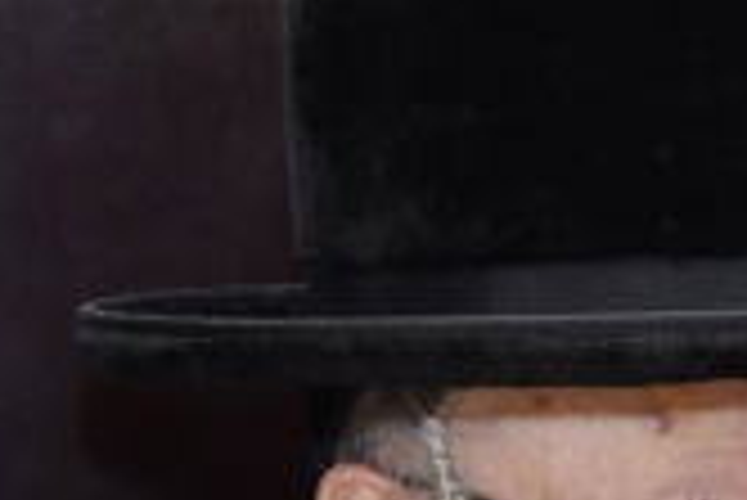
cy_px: 813
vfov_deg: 4.6
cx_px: 1292
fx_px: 6147
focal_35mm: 296
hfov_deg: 6.8
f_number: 5.6
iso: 1000
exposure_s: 1/125
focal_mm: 48
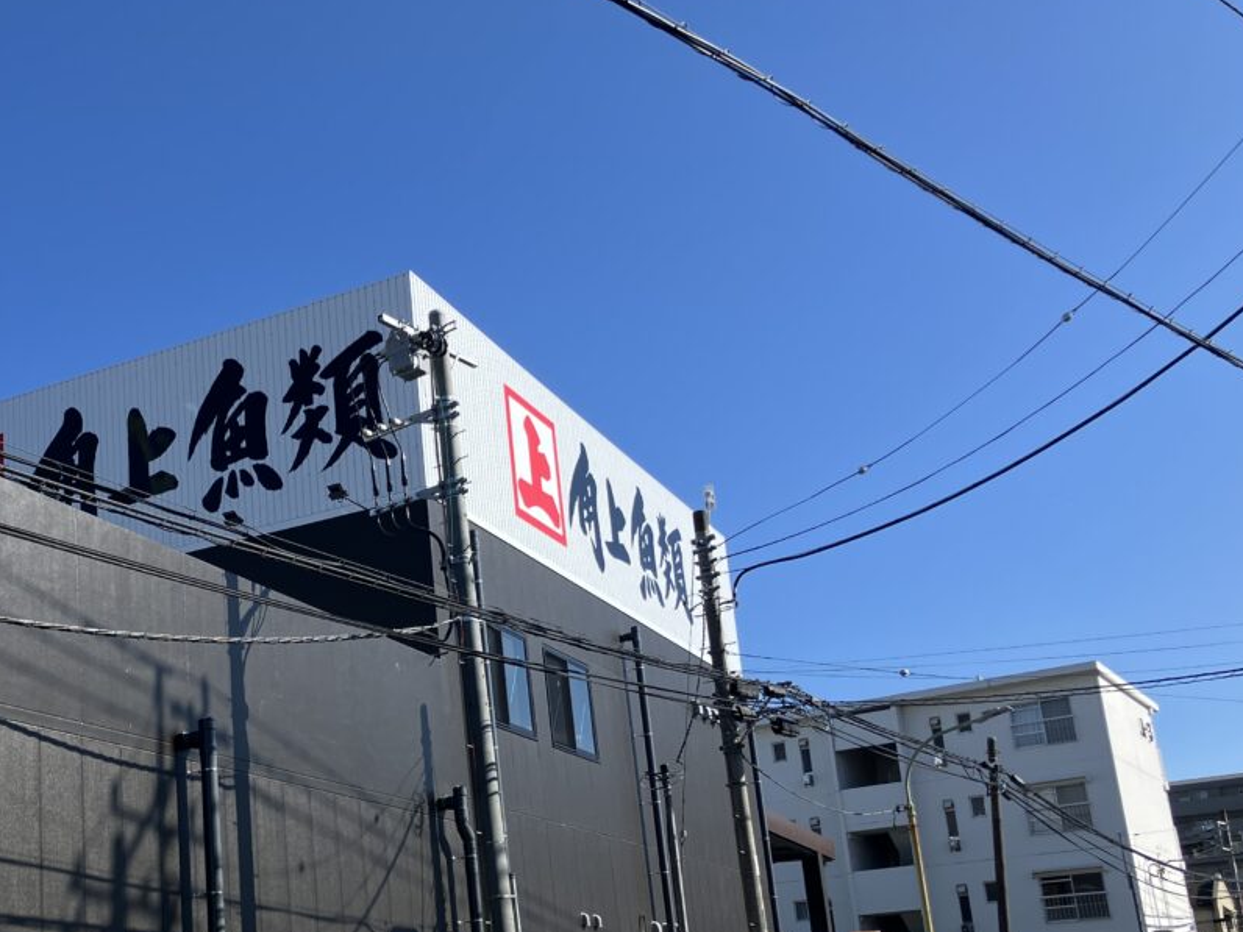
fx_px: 1616
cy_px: 656
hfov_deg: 40.5
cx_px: 261
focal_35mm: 45
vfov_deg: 31.8
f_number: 1.8
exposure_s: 1/1946
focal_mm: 3.99
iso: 32
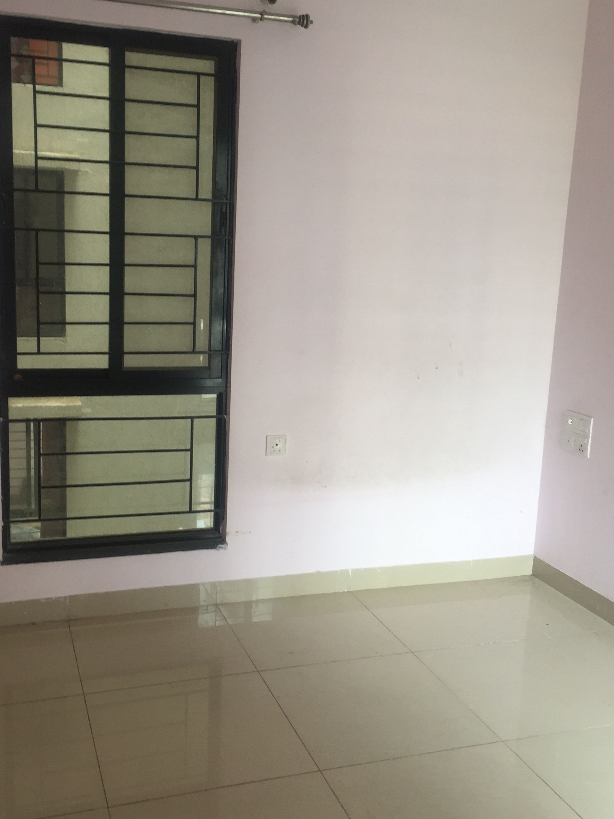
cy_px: 403
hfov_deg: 39.6
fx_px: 851
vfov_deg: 51.4
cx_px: 270
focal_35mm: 36
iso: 50
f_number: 2.2
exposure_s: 1/33
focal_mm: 4.15
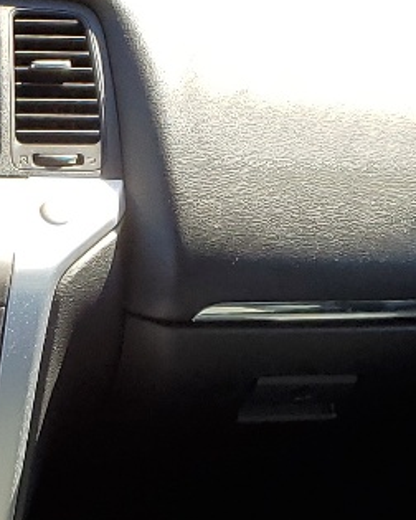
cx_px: -79
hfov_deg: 11.7
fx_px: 1985
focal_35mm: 129
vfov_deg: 13.8
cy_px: 844
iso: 50
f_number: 1.5
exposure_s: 1/312
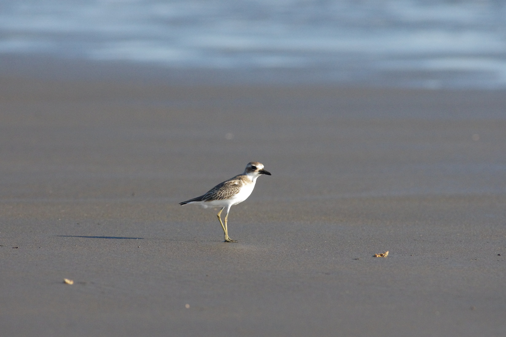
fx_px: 11806
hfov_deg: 2.5
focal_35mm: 840
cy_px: 168
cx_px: 253
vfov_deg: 1.6
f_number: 8
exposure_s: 1/800
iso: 2500
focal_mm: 560
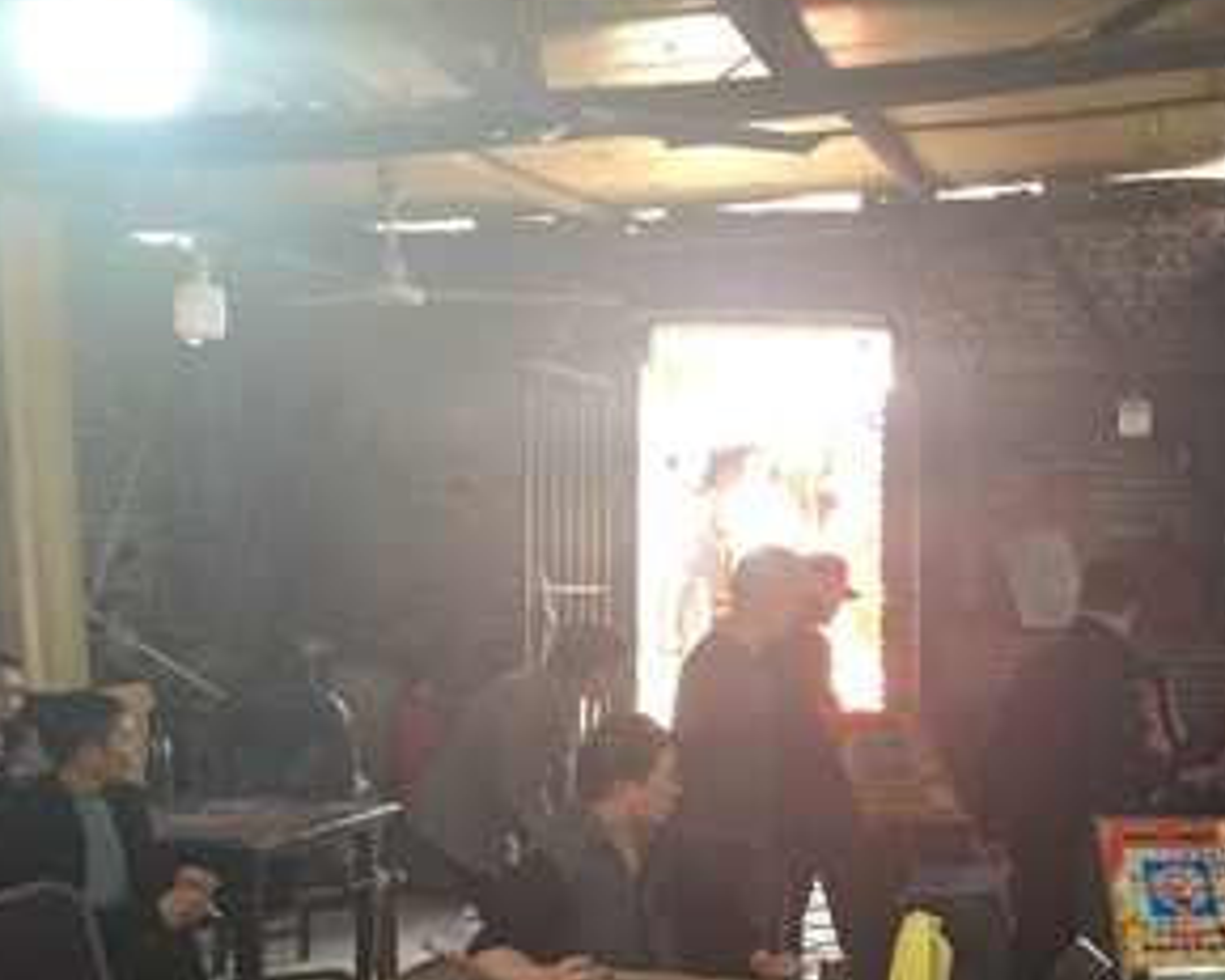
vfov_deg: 30.3
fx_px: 1776
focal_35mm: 49
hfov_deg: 36.4
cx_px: 1030
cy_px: 728
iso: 50
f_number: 2.2
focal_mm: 4.15
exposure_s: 1/17
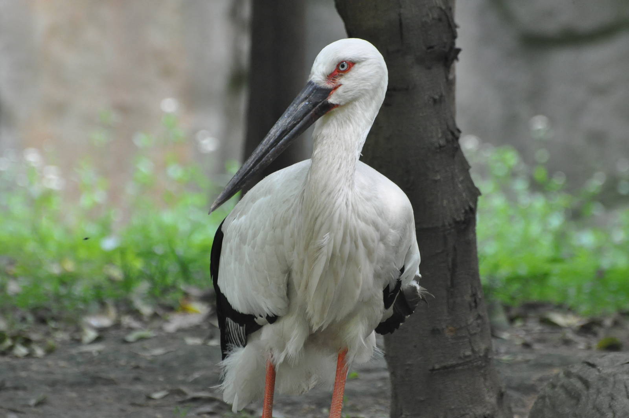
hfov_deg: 5.1
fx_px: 7068
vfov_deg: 3.4
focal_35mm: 405
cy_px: 209
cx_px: 314
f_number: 5.6
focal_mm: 270
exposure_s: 1/400
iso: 1600
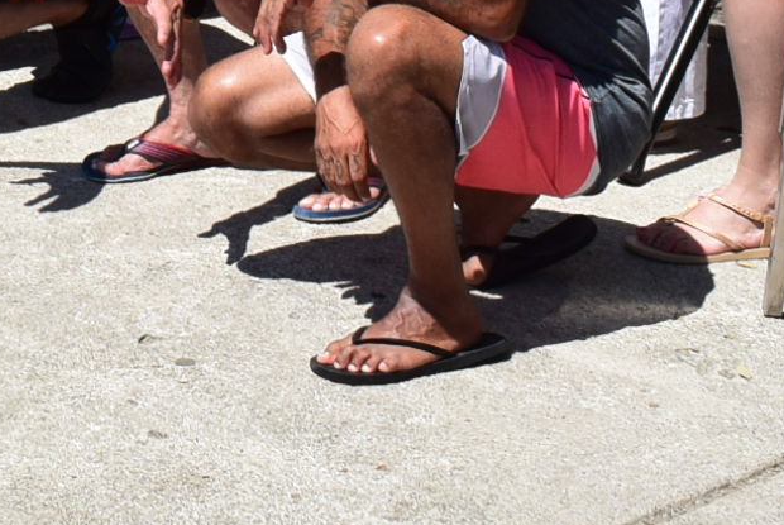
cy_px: -614
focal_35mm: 166
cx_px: -285
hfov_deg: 11.9
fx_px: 3628
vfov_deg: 7.8
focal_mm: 23
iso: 320
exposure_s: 1/500
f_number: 11
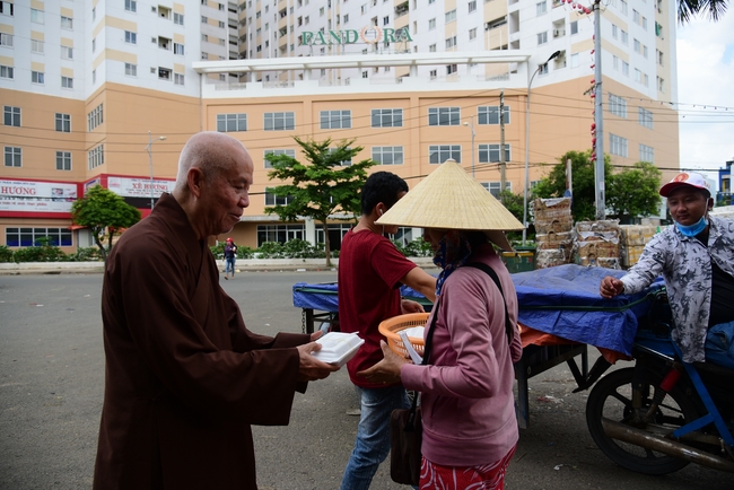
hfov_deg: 73.7
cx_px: 367
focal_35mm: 24
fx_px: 490
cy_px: 245
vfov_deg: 53.2
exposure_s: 1/1250
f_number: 4
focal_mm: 24
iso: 320
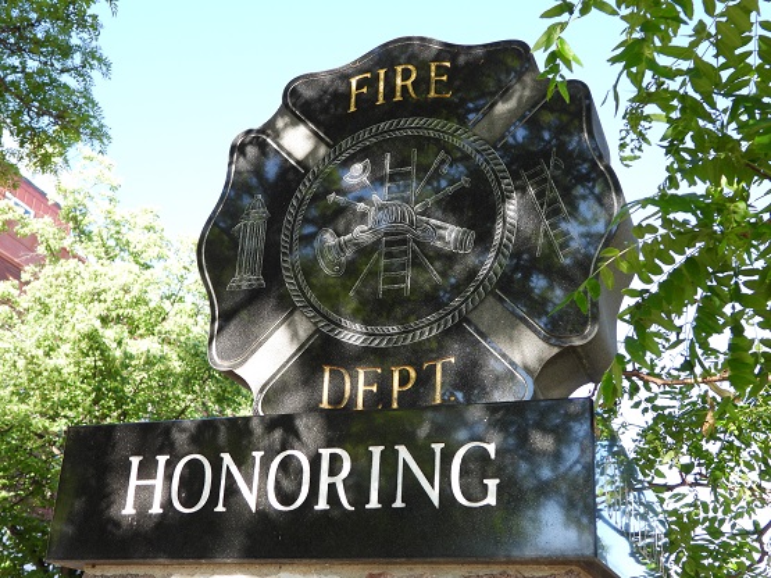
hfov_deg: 40.4
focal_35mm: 47
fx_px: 1047
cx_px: 386
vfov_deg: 30.9
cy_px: 289
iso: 100
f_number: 3.2
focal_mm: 8.5
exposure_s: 1/160
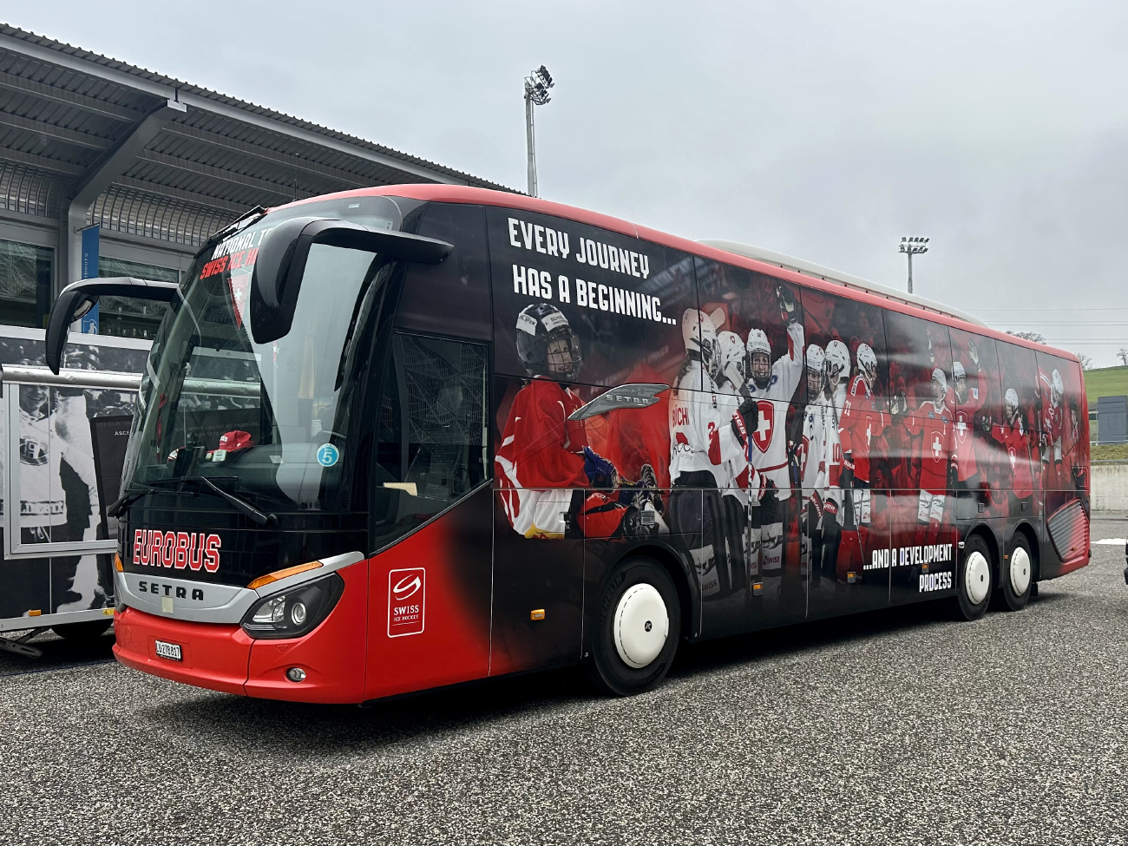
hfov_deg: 71.6
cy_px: 423
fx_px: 782
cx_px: 564
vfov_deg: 56.8
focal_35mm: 24
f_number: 1.78
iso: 80
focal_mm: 6.86
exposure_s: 1/555
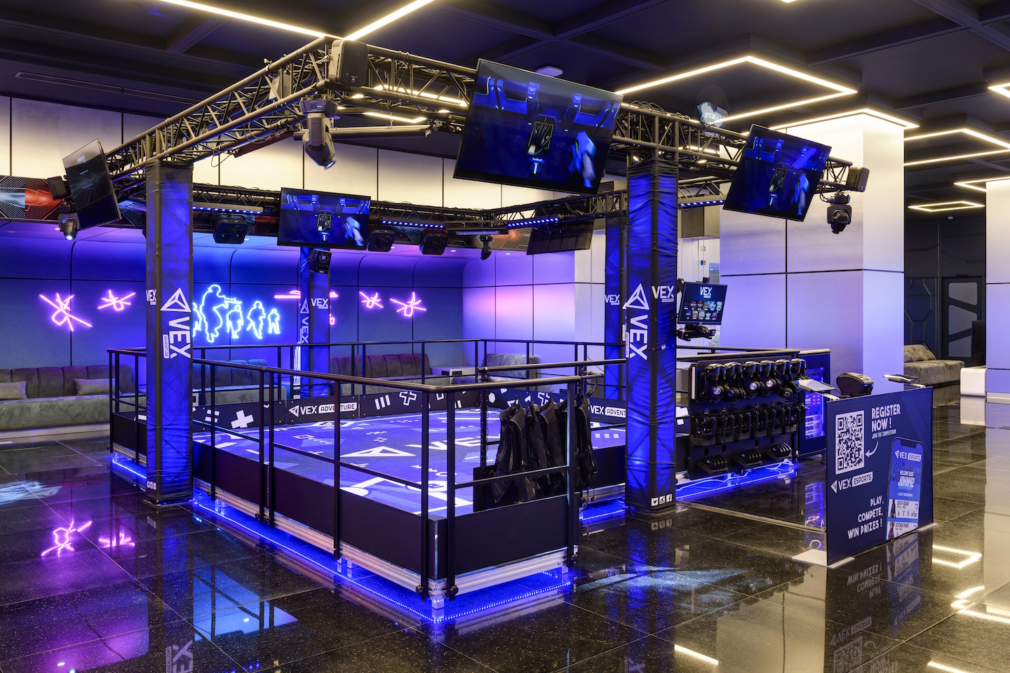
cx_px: 505
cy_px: 336
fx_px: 814
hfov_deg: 63.7
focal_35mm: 29
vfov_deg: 45.0
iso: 100
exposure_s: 1/1.67
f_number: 7.1
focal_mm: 29
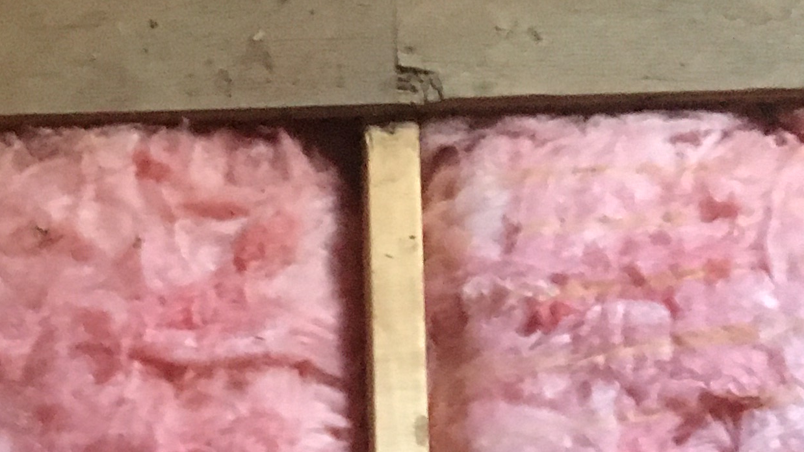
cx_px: 54
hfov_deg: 20.3
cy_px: 1109
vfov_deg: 10.1
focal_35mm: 103
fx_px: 2196
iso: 250
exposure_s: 1/15
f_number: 2.2
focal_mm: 4.15
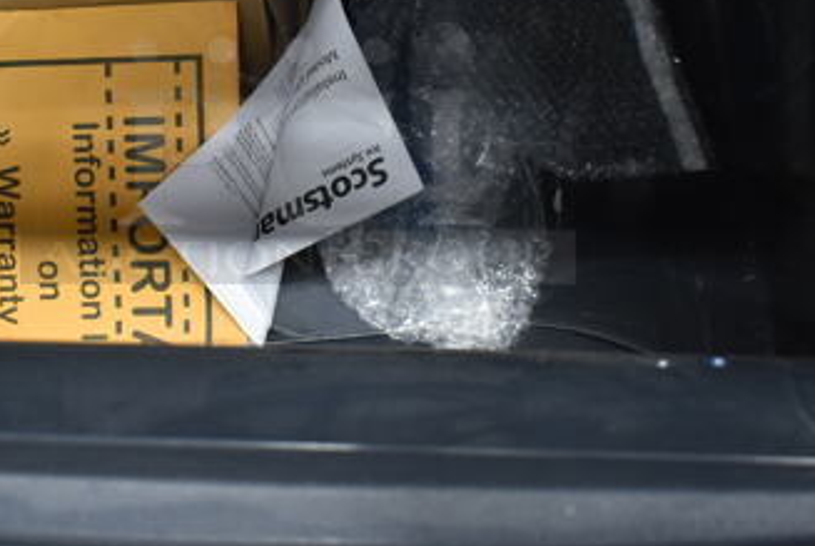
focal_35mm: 56
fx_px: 1269
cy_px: 152
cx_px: 299
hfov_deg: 35.4
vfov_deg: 24.1
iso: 1400
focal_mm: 20
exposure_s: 1/30
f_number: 3.5
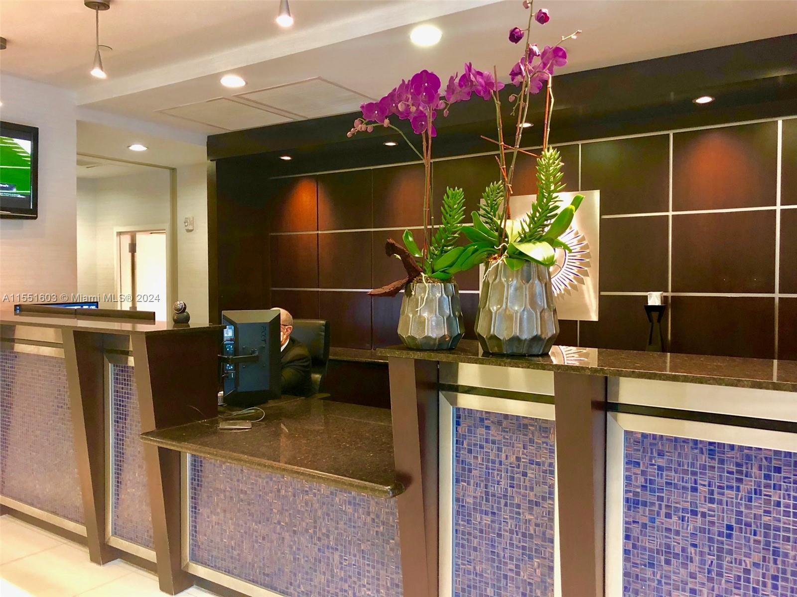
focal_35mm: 28
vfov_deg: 49.7
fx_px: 645
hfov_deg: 63.4
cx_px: 398
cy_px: 298
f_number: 1.8
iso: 100
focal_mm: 4
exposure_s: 1/9
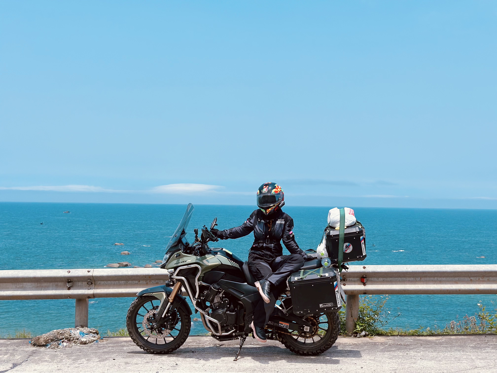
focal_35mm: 48
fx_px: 689
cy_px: 186
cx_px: 248
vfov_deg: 30.3
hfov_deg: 39.7
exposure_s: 1/8197
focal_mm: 6.86
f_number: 1.78
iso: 100
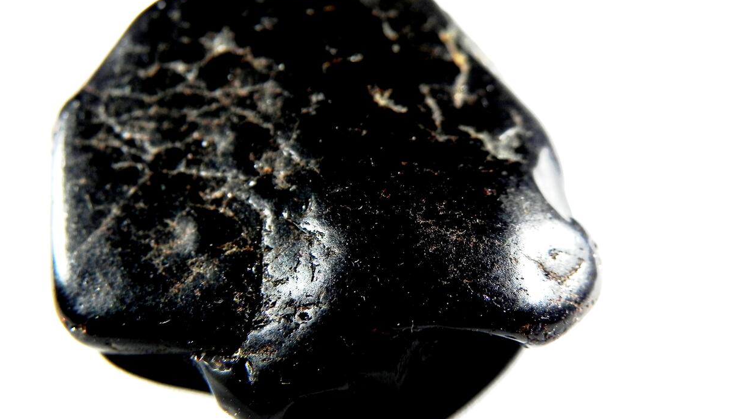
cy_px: 208
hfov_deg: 29.0
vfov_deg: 16.5
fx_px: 1440
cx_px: 371
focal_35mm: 73
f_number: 3.5
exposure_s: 1/112
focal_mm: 11.8
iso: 160
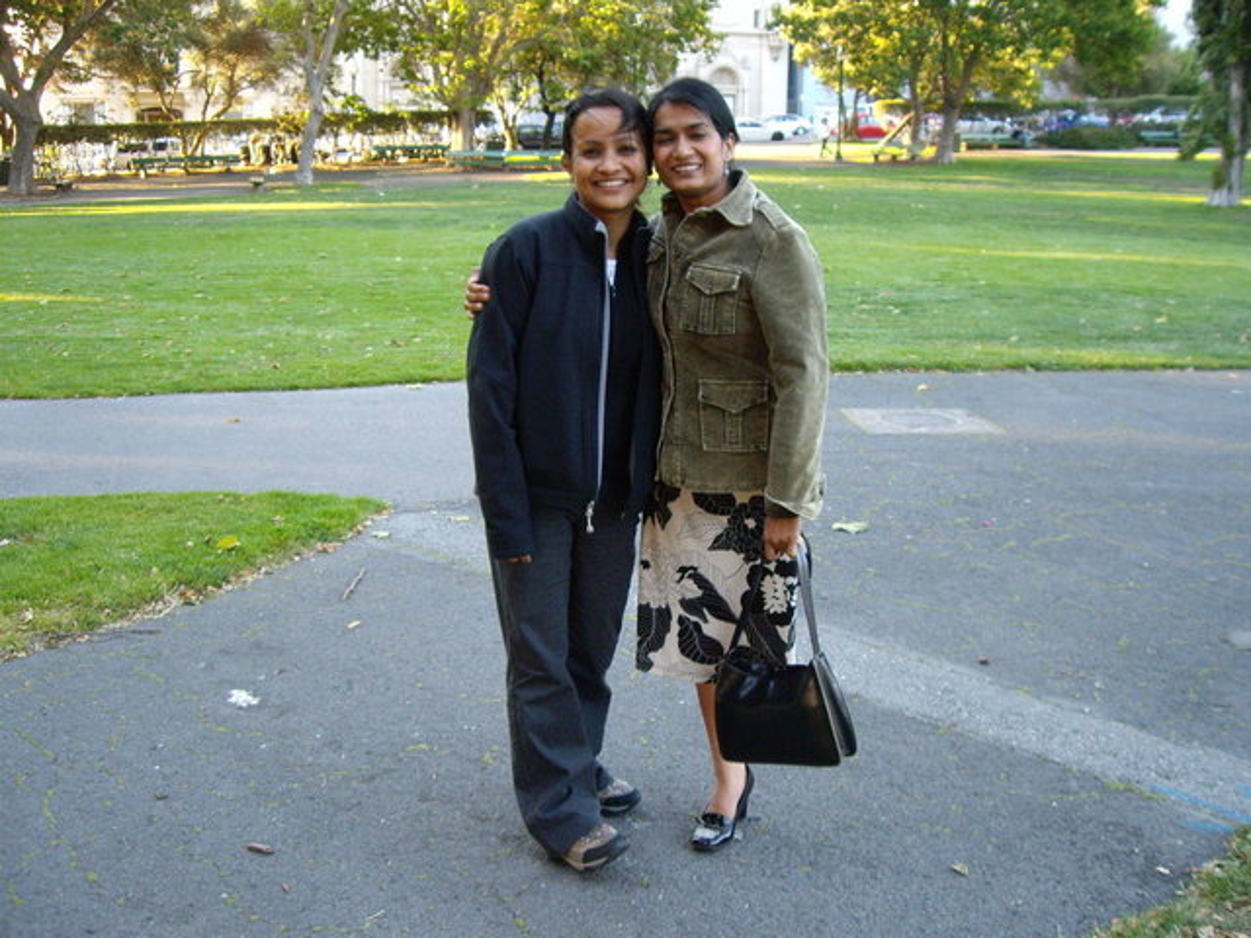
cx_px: 626
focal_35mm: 38
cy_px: 469
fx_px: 1373
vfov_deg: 37.7
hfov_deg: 49.0
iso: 200
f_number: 2.7
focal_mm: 6.2
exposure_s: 1/60
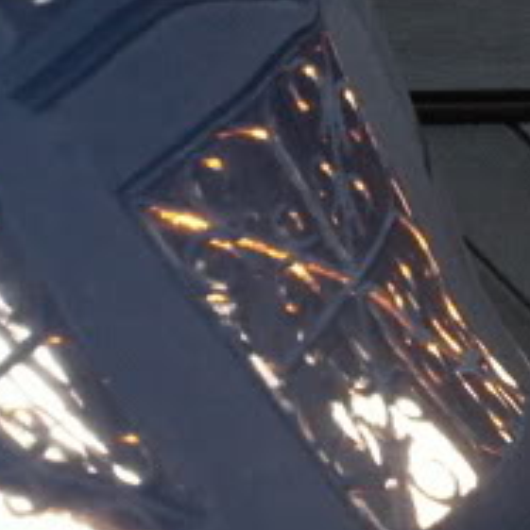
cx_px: 547
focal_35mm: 188
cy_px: 349
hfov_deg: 9.2
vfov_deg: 9.3
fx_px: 3257
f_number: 3.2
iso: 160
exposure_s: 1/30
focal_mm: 10.28
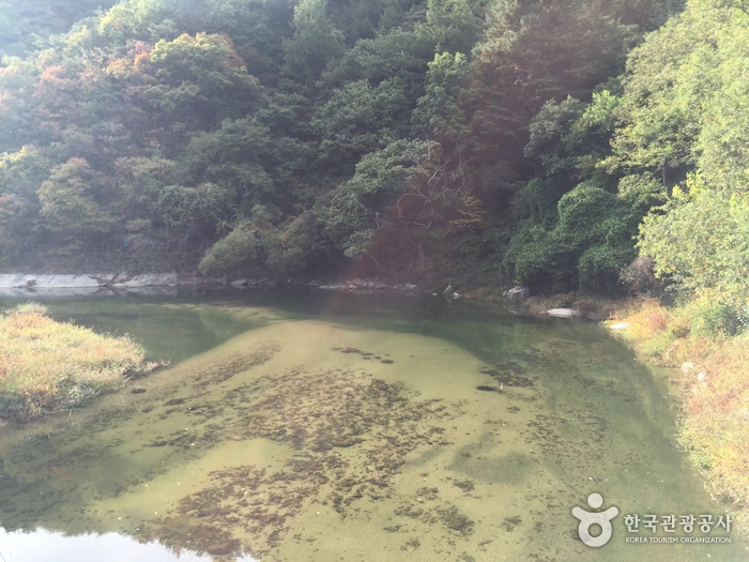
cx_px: 374
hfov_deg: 61.7
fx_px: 627
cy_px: 281
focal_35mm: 29
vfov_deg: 48.2
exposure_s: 1/370
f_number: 2.2
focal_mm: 4.15
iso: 32
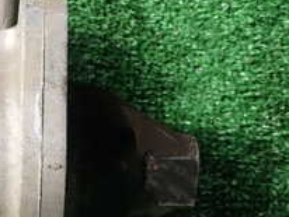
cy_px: 129
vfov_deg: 15.9
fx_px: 777
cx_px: -87
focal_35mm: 93
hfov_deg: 19.4
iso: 100
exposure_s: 1/250
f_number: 3.2
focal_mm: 5.79
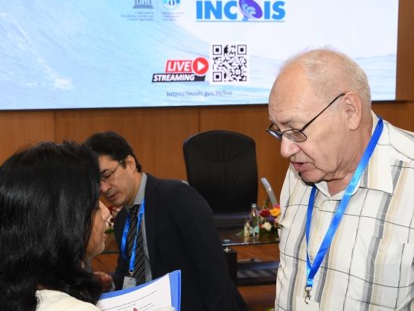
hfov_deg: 23.0
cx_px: 208
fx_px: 1017
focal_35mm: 85
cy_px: 217
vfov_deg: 17.3
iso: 400
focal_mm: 32
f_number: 6.3
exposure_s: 1/50
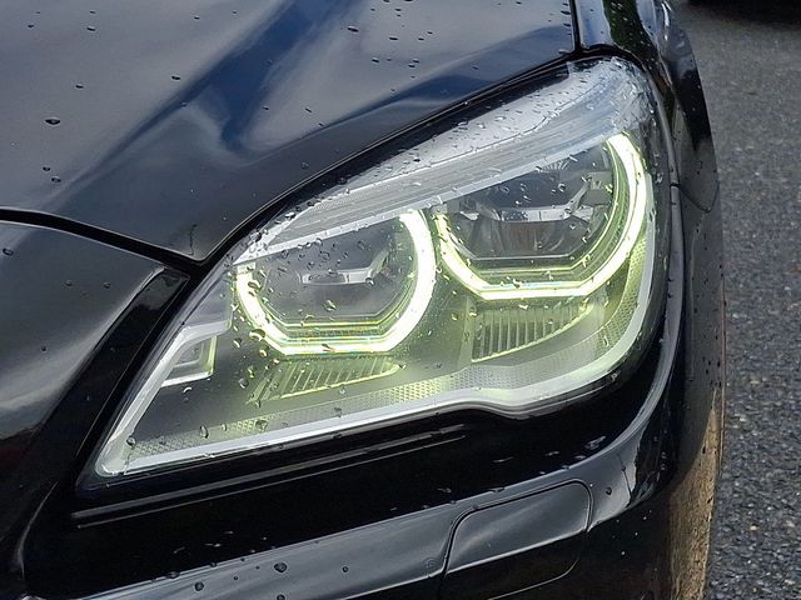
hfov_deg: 69.4
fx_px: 578
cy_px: 300
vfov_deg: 54.9
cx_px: 400
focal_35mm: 25
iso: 25
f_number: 1.8
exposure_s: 1/2500
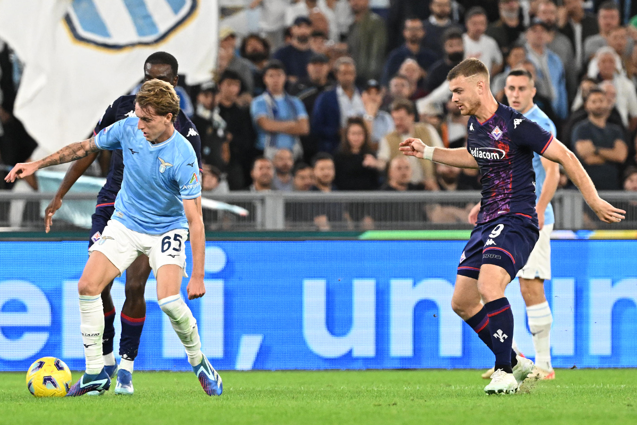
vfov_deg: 3.4
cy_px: 212
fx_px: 7166
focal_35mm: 405
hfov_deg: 5.1
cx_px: 318
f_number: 4
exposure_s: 1/1600
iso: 5000
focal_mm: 270
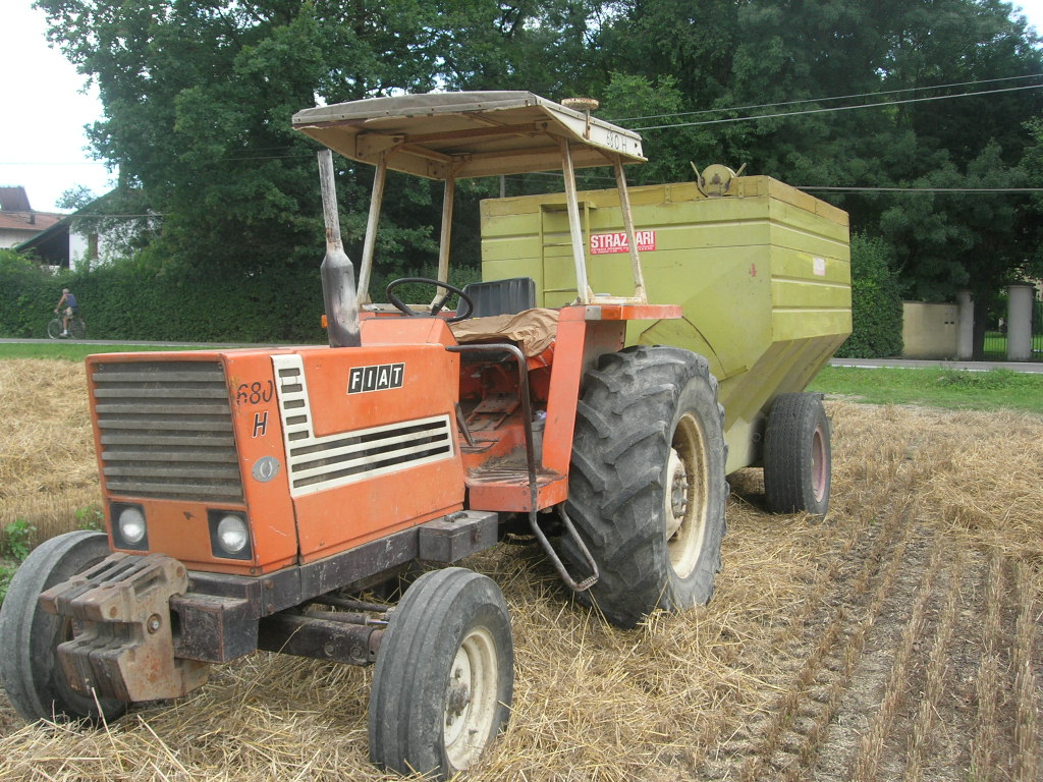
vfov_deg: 37.7
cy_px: 391
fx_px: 1145
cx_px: 522
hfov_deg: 49.0
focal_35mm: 38
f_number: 4.8
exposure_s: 1/149
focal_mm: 7.8
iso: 64
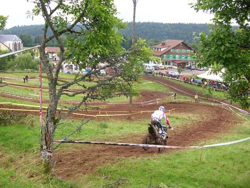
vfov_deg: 40.7
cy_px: 94
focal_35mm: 35
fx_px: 253
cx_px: 125
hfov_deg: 52.6
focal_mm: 5.8
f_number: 2.8
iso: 50
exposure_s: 1/185
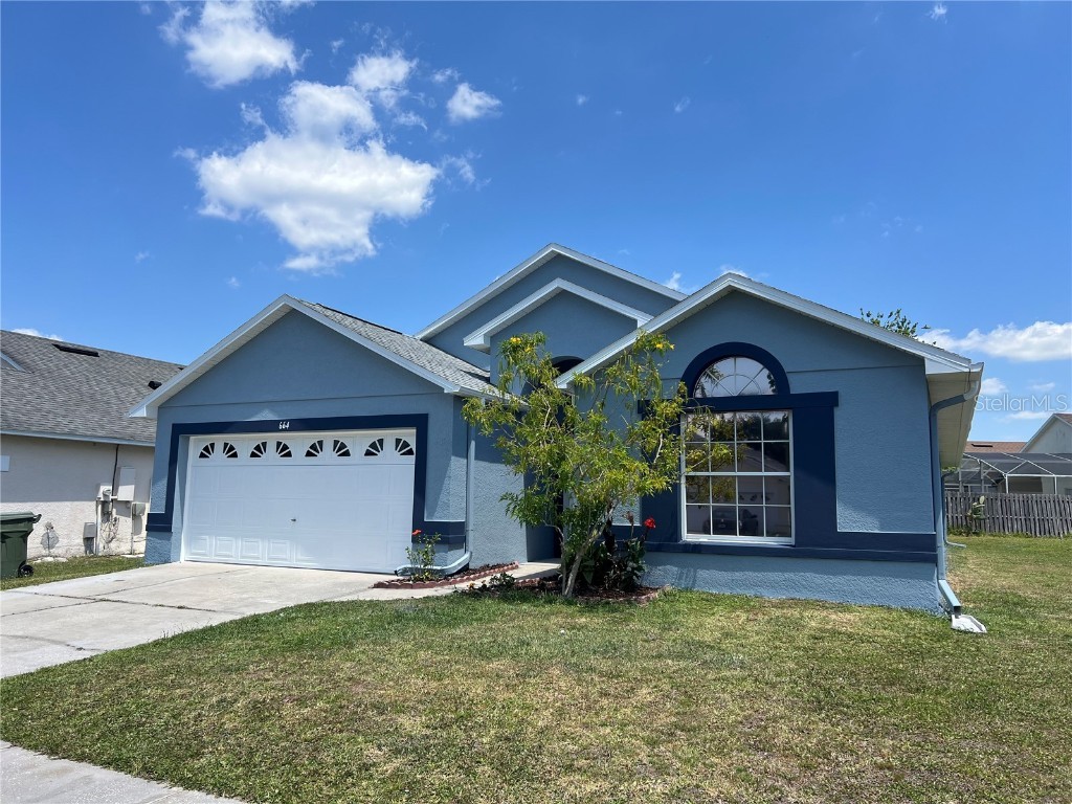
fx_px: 805
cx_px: 536
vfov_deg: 53.1
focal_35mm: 26
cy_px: 402
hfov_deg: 67.3
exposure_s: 1/3968
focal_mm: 5.7
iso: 50
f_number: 1.5
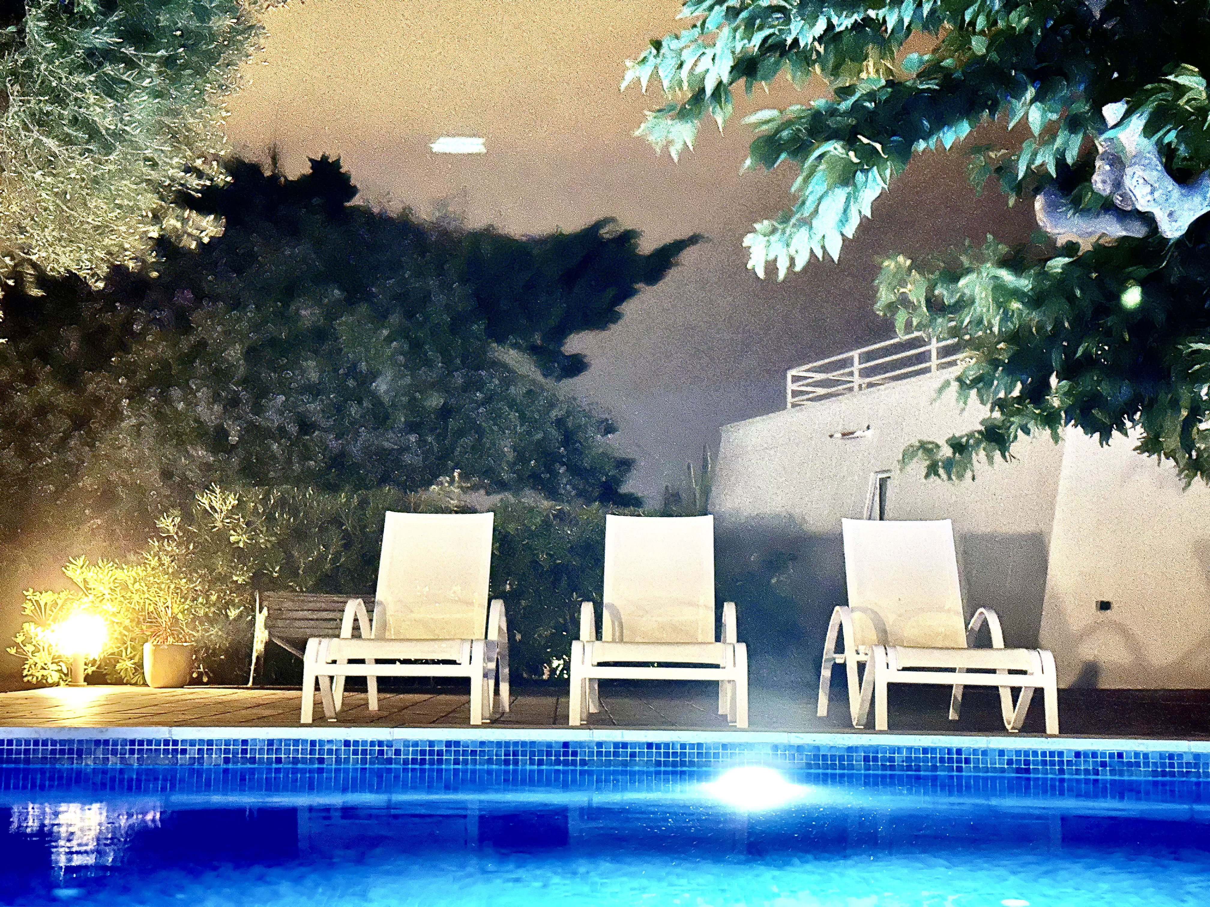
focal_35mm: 48
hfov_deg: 39.7
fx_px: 1678
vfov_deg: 30.3
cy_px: 454
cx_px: 605
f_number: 1.78
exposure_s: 1/2
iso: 640
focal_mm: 6.86
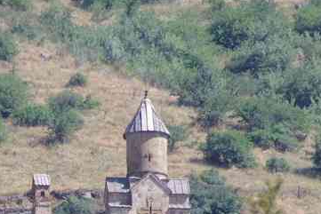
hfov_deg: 2.0
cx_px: 72
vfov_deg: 1.3
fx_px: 9250
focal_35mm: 1037
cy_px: 194
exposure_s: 1/320
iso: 800
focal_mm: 250
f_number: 10
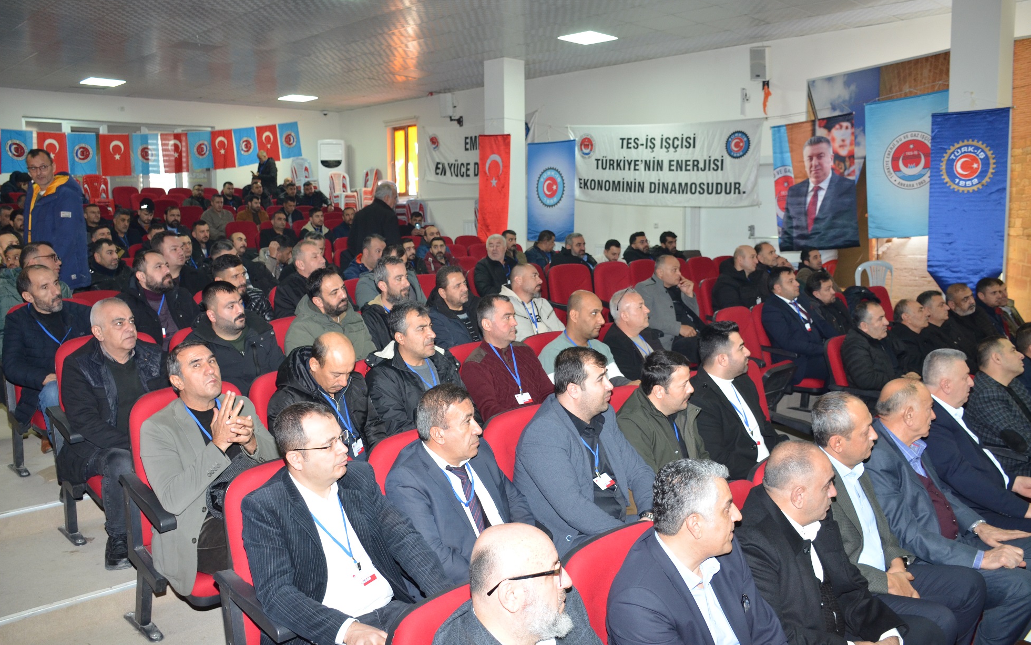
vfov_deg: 44.5
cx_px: 518
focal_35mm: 28
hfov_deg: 66.5
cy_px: 311
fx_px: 787
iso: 800
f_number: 4
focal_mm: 18
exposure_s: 1/60
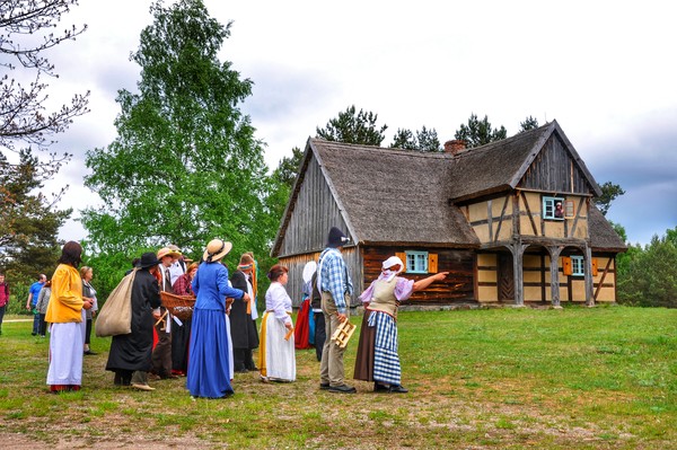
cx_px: 338
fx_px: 846
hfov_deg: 43.6
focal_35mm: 45
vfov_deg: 29.8
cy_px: 225
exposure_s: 1/160
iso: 200
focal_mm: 30
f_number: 9
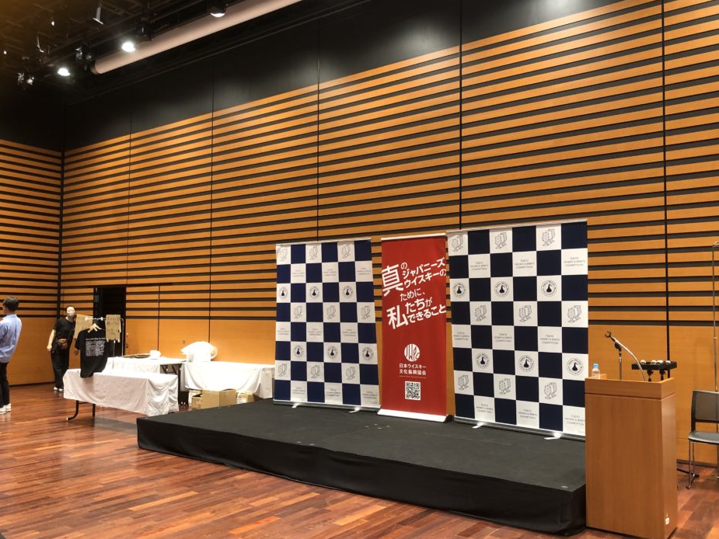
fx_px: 644
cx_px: 346
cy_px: 277
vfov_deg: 45.4
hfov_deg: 58.3
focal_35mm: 31
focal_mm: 3.99
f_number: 1.8
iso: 50
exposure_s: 1/17
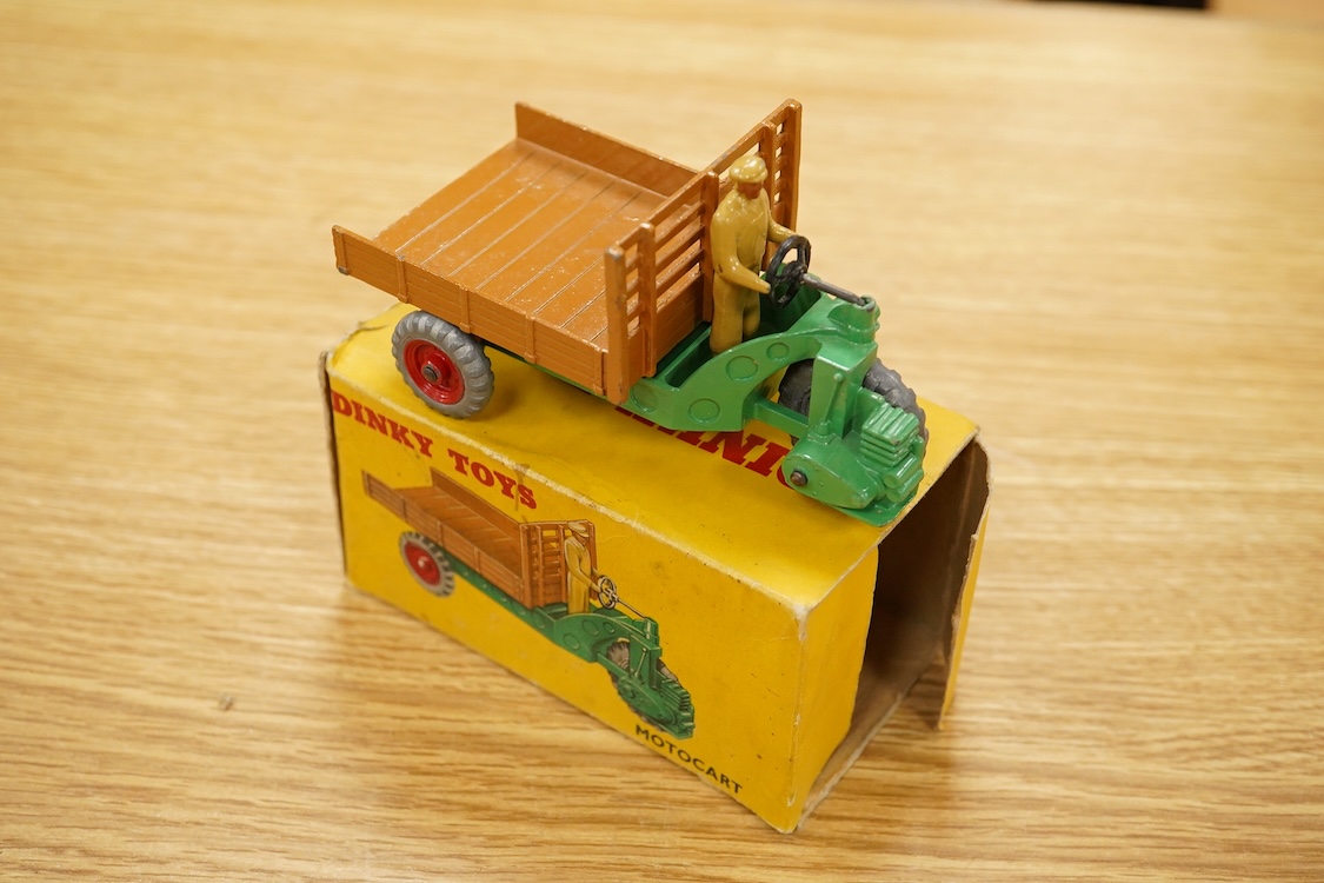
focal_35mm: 45
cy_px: 442
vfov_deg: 29.9
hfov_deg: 43.6
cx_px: 662
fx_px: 1655
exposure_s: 1/160
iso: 2500
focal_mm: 30
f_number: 8
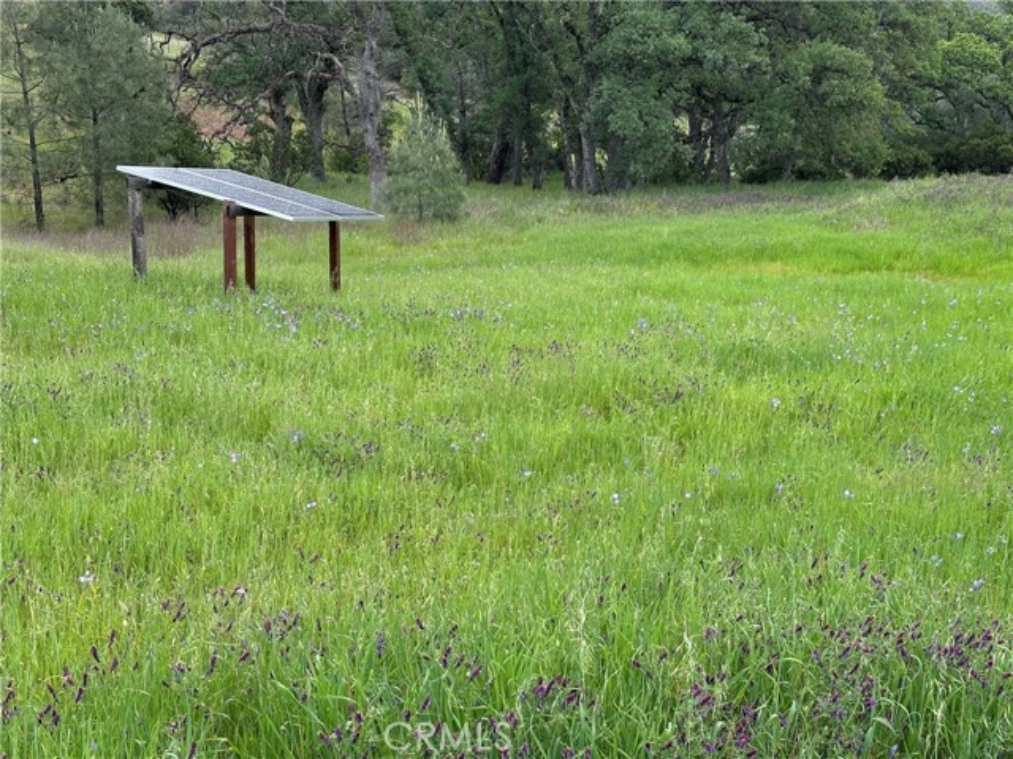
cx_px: 506
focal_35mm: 48
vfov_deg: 30.3
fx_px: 1405
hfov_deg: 39.7
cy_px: 380
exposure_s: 1/571
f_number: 1.78
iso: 64
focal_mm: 6.86
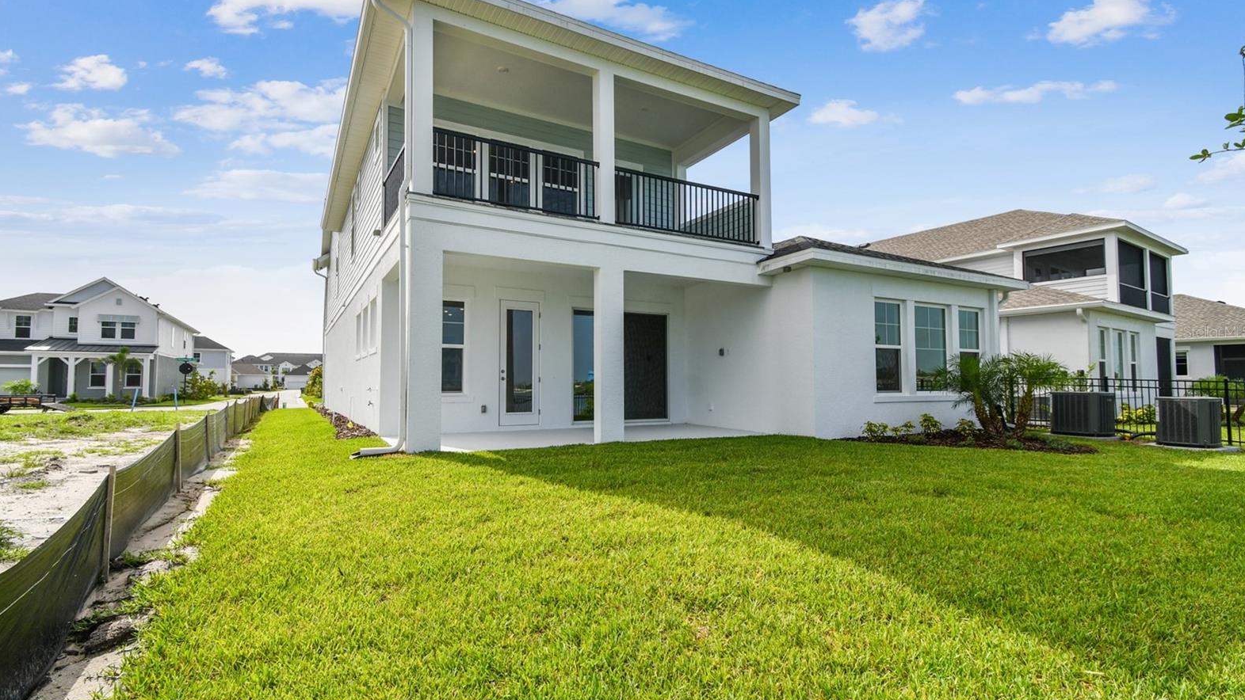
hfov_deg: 99.4
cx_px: 620
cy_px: 332
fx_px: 528
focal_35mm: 16
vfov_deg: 67.1
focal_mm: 10
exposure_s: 1/640
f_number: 7.1
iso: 100
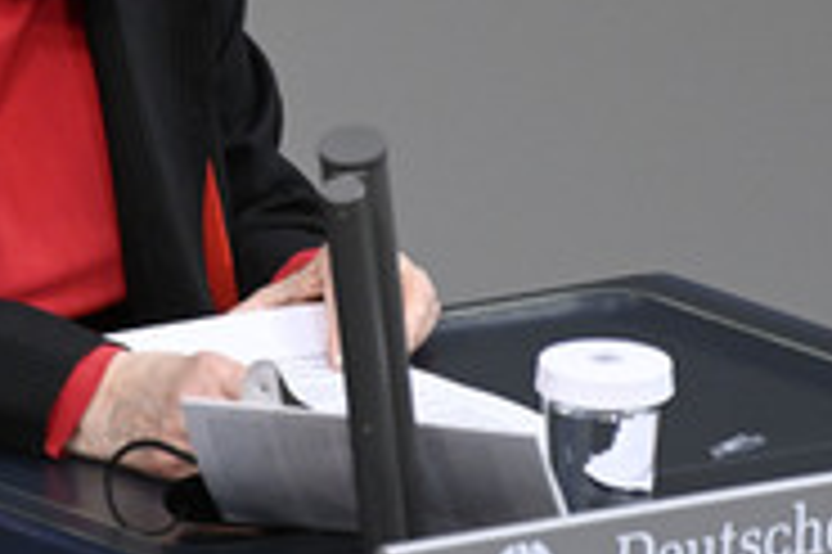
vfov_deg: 1.1
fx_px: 28216
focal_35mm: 1222
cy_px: 23
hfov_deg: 1.7
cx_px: 133
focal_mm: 500
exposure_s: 1/250
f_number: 5.6
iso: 8000
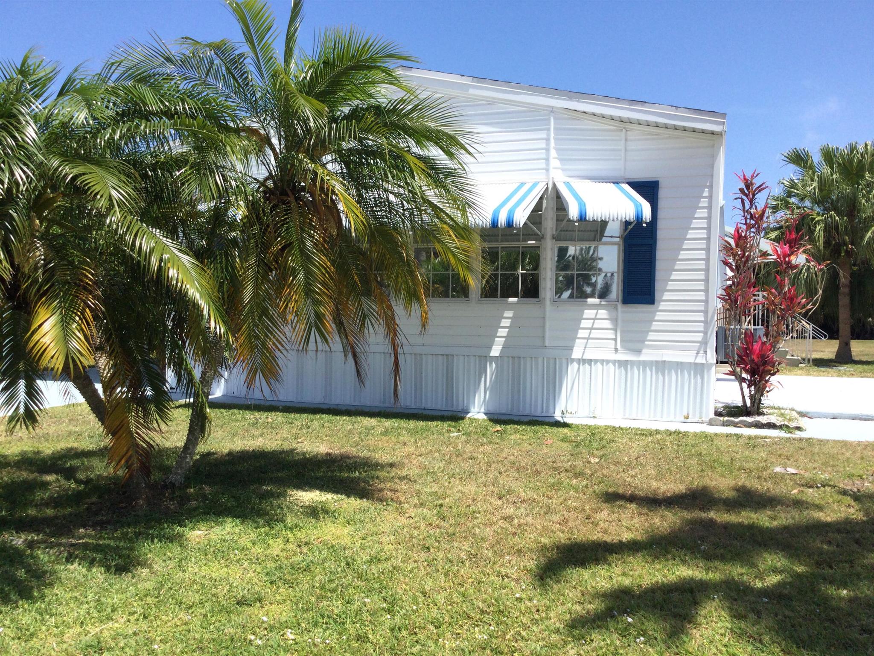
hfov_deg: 58.4
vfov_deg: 45.4
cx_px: 437
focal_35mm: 31
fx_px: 783
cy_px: 328
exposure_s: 1/1431
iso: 25
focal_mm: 3.3
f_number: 2.4
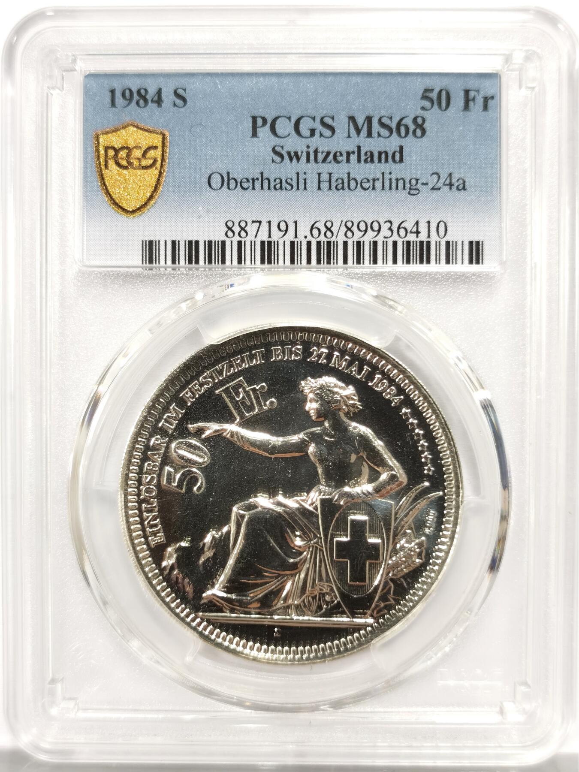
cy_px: 386
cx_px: 290
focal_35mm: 54
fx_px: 1204
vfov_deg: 35.5
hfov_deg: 27.0
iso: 200
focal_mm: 5.56
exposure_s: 1/100
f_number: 16
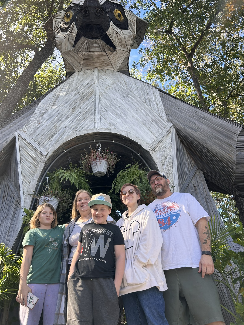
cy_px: 162
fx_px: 244
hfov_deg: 53.1
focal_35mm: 26
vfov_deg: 67.3
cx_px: 122
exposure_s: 1/687
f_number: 1.5
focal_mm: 5.7
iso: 50
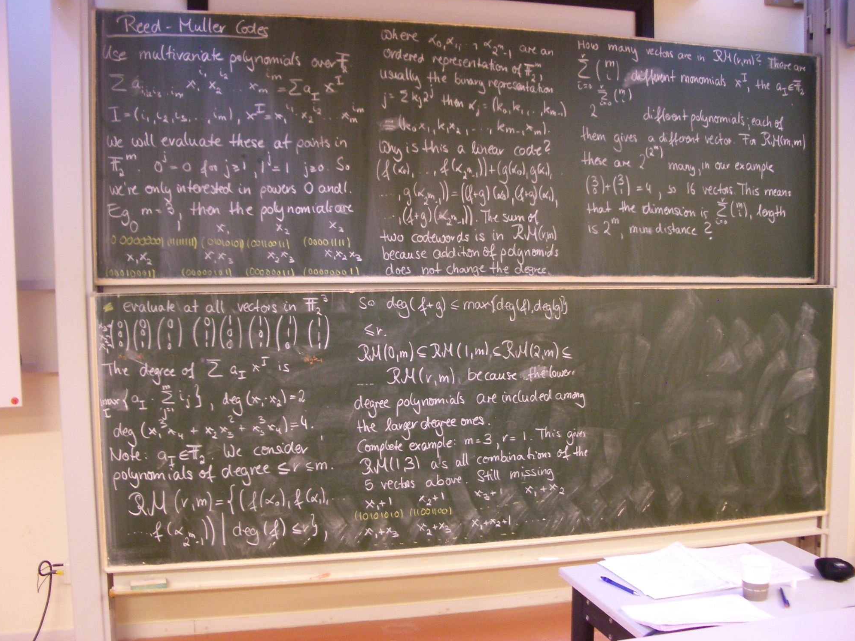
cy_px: 312
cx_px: 435
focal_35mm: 36
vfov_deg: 39.7
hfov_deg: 51.4
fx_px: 889
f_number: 2.6
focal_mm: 5.8
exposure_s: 1/6
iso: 200
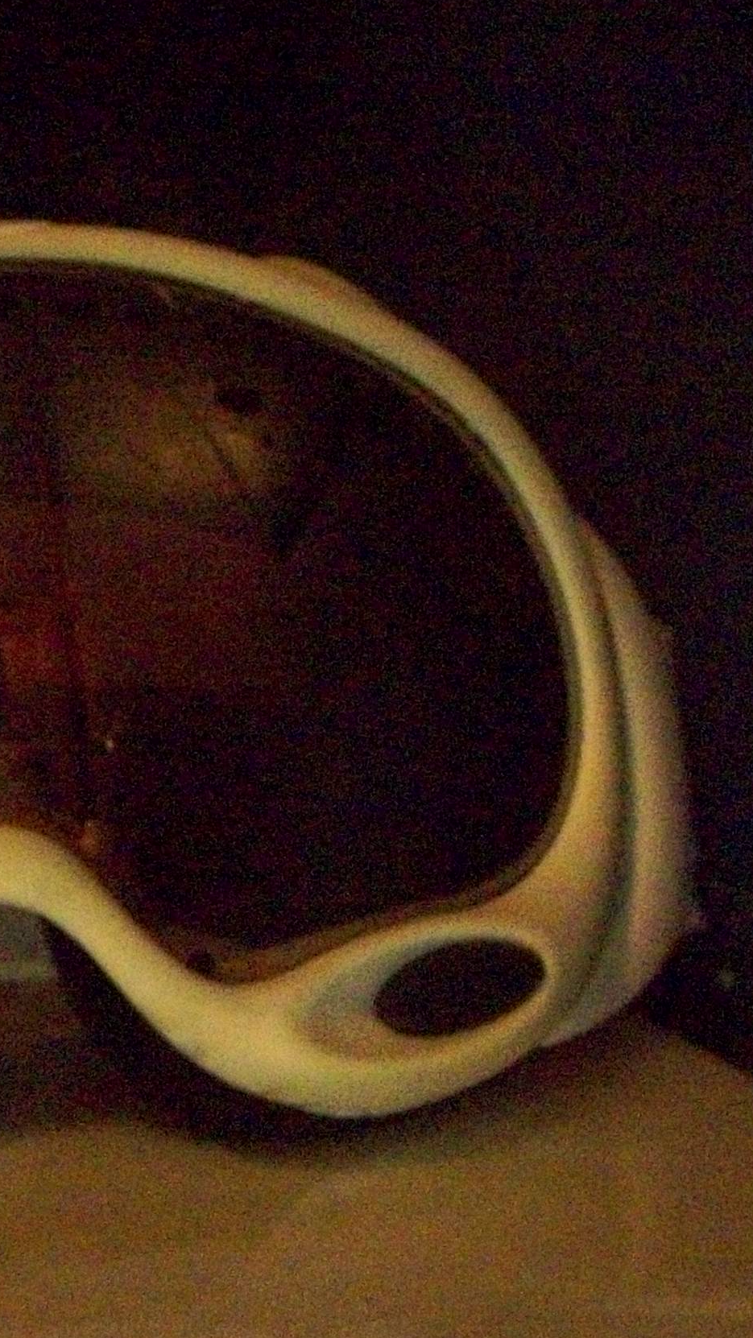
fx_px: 2981
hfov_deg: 14.0
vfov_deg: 25.3
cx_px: -138
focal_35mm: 84
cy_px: 733
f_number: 3
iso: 800
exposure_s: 1/147
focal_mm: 7.6
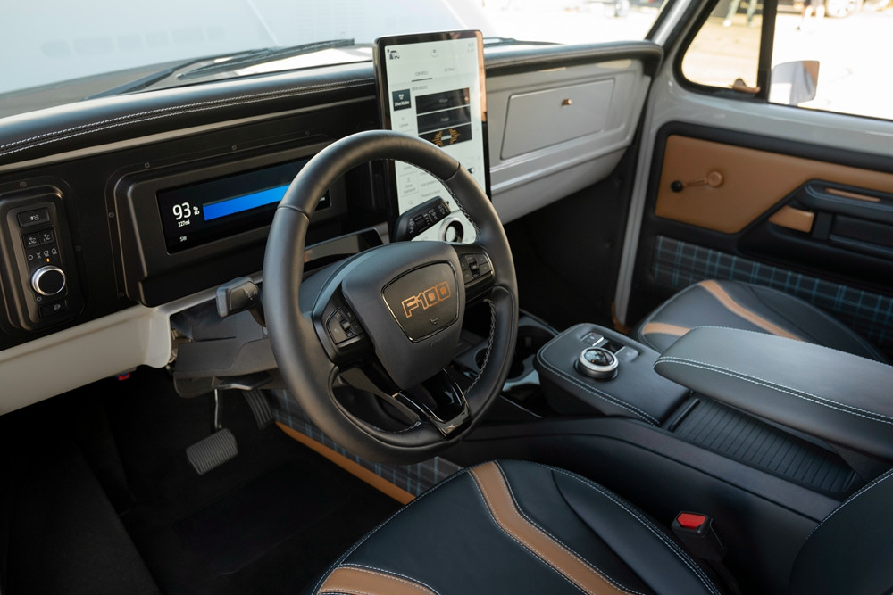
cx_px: 446
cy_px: 298
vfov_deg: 43.6
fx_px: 744
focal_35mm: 30
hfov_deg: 61.9
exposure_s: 1/100
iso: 800
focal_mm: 30
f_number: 5.6
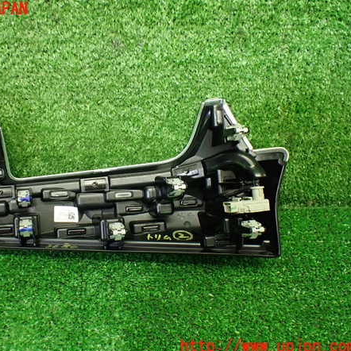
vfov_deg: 46.0
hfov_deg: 45.5
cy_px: 178
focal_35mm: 36
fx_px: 413
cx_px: 122
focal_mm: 5.4
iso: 800
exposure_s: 1/125
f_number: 2.3
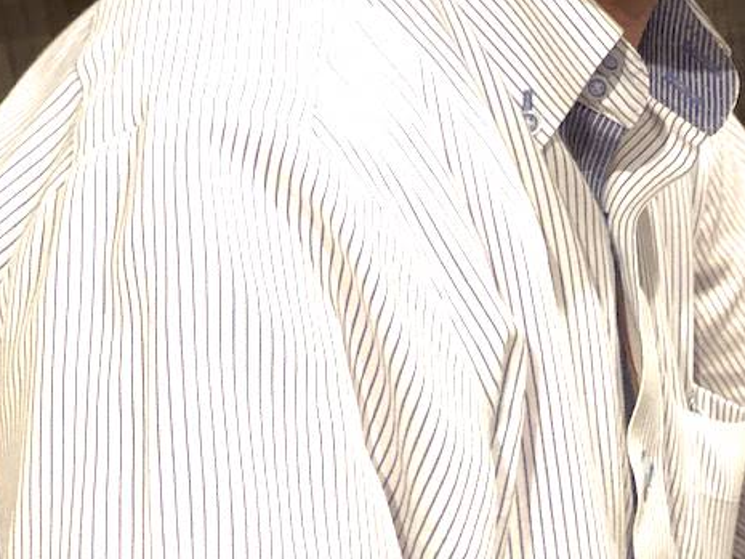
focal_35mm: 77
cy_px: -159
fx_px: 1658
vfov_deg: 17.9
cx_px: 426
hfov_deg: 25.3
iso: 80
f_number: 1.8
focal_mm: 3.99
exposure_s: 1/5
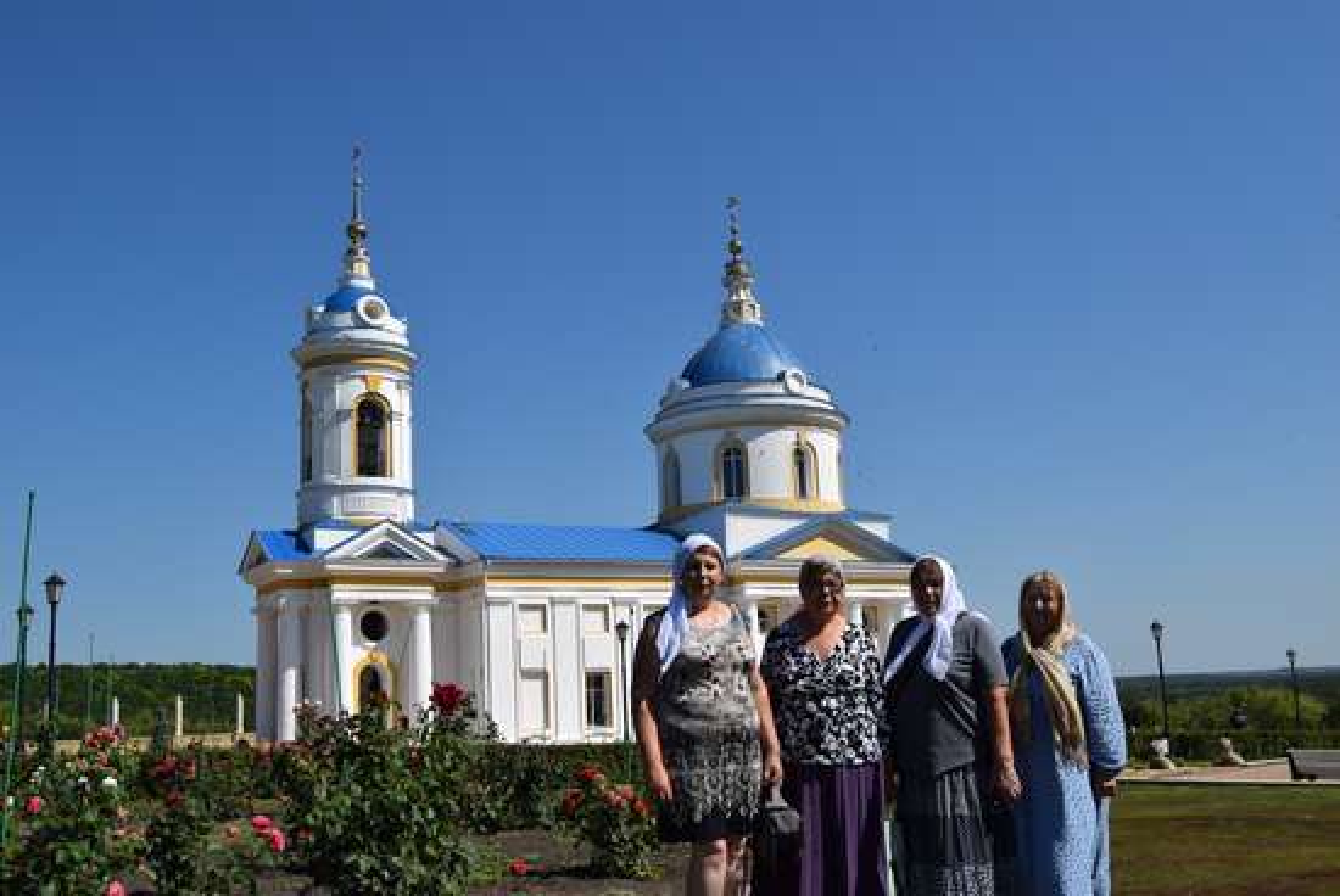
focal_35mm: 34
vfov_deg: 38.5
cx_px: 670
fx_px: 1286
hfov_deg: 55.1
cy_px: 448
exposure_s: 1/500
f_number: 11
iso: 200
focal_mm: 23
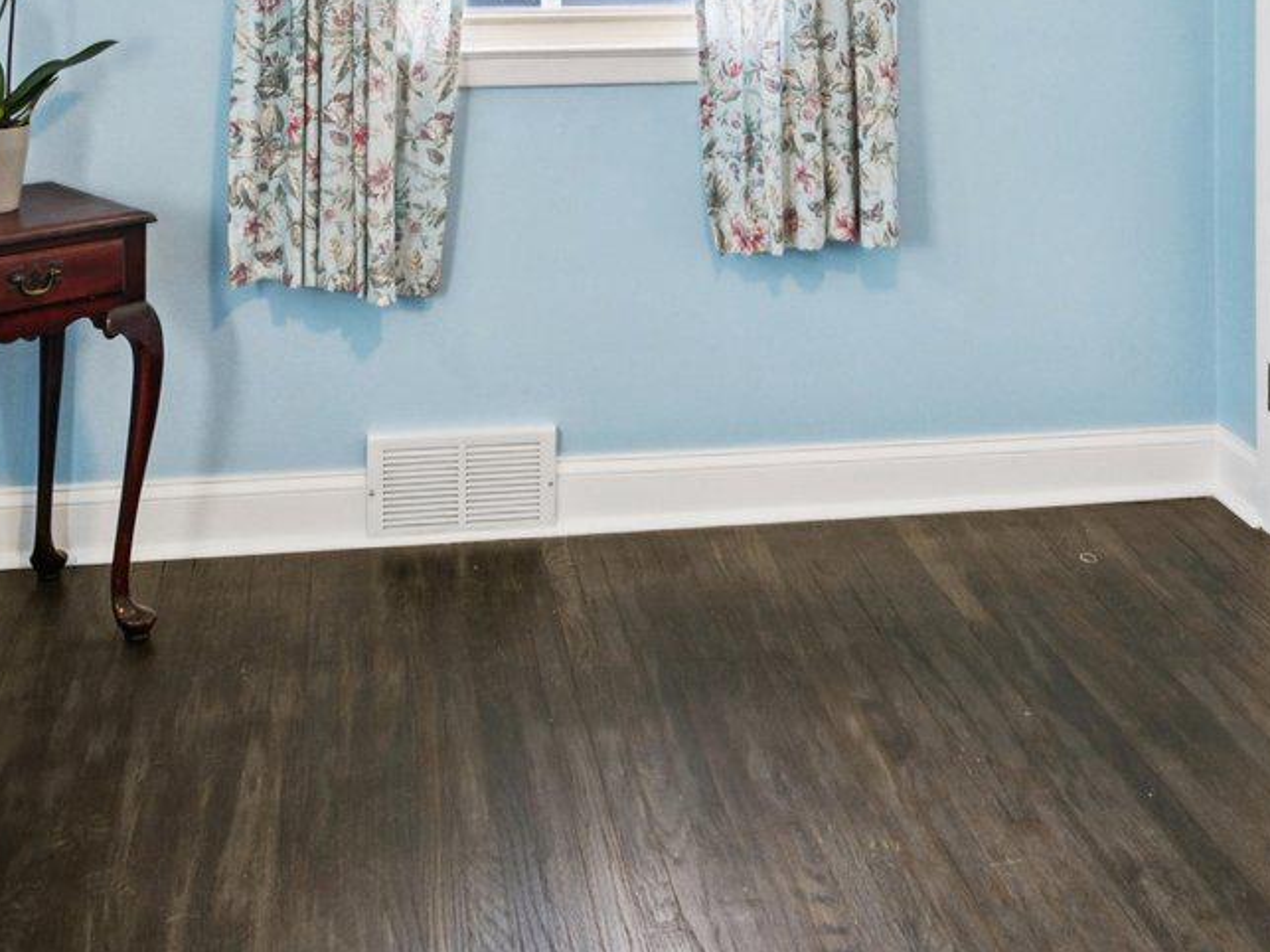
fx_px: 1797
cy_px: -224
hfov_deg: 38.9
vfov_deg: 26.1
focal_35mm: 49
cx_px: 664
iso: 800
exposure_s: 1/60
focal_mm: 16
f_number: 8
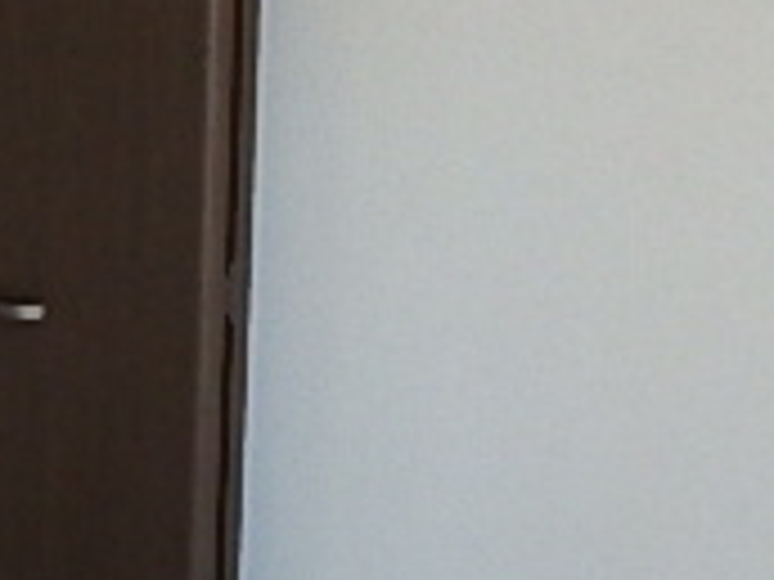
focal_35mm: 78
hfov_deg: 22.0
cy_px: 175
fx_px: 1744
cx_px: -284
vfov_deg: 18.8
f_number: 3.5
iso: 400
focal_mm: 3.7
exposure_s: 1/30
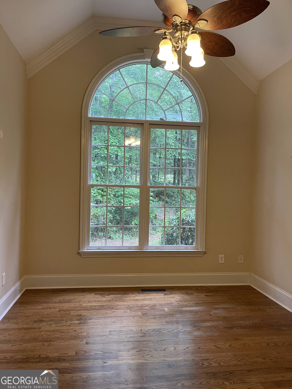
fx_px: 281
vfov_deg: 69.4
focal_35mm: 25
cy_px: 194
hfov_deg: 54.9
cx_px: 146
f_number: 1.6
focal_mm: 5.1
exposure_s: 1/60
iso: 125
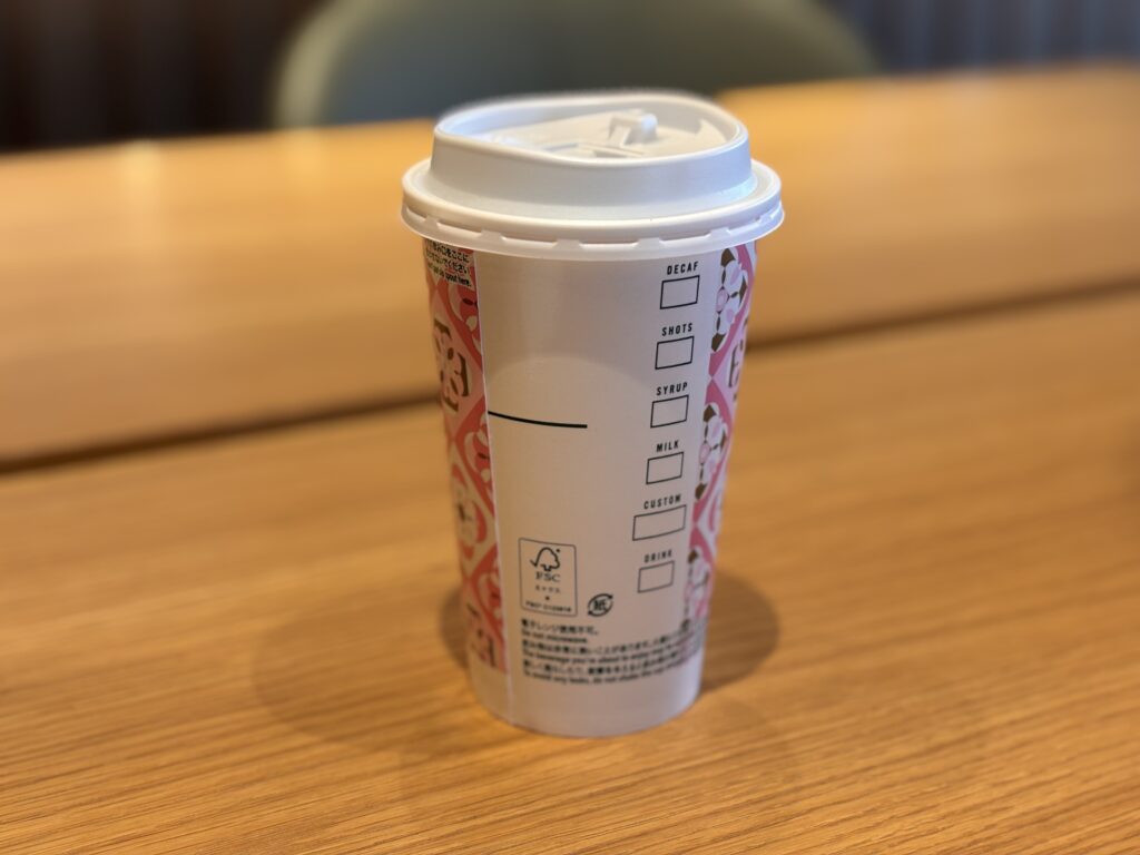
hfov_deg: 36.8
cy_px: 428
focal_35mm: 52
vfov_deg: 28.0
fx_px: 1713
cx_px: 570
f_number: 1.6
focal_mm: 5.96
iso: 50
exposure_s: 1/60
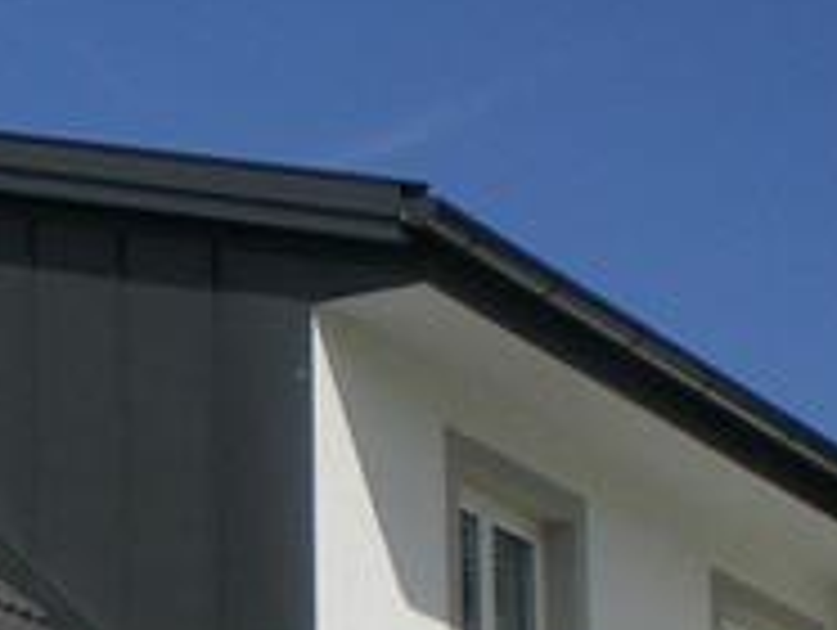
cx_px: -400
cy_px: 1084
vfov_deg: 7.4
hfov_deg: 9.8
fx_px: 4745
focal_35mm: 196
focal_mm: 6.3
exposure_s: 1/1000
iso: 77
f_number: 4.6
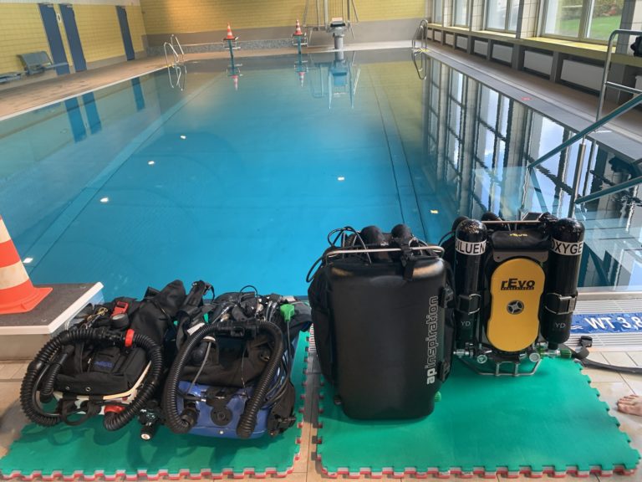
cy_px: 241
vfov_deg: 53.1
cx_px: 321
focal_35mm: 26
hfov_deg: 67.3
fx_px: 482
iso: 125
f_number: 1.8
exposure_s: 1/60
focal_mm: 4.25
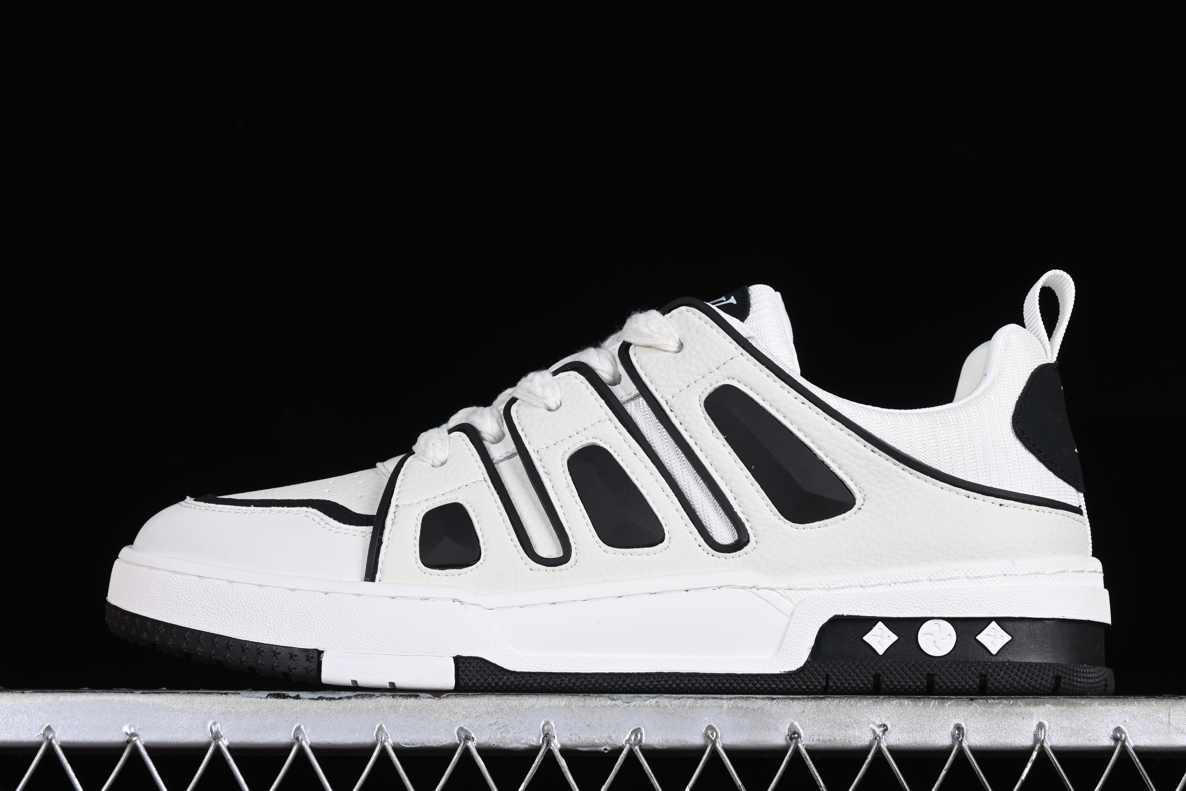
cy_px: 407
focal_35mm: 90
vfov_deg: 15.2
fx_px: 2965
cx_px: 612
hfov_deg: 22.6
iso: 160
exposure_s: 1/80
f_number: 8
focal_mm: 50
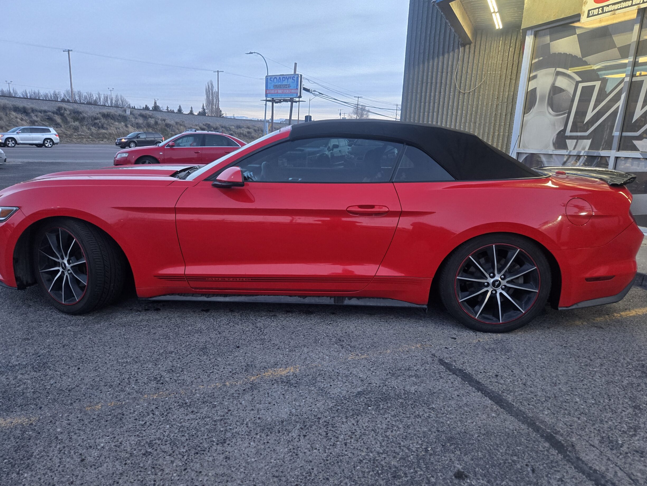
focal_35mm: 24
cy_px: 244
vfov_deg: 56.8
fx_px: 449
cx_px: 321
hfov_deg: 71.6
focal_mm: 5.4
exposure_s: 1/120
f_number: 1.8
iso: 320
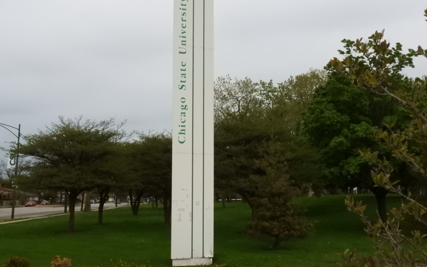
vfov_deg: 29.8
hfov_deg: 46.2
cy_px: 137
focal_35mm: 43
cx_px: 214
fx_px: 500
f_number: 6.7
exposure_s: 1/1600
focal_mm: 7.2
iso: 1600
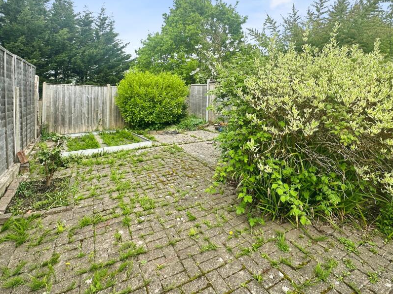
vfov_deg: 70.1
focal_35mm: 18
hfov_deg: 87.8
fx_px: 204
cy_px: 105
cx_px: 196
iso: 40
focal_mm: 2.22
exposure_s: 1/754
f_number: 2.2
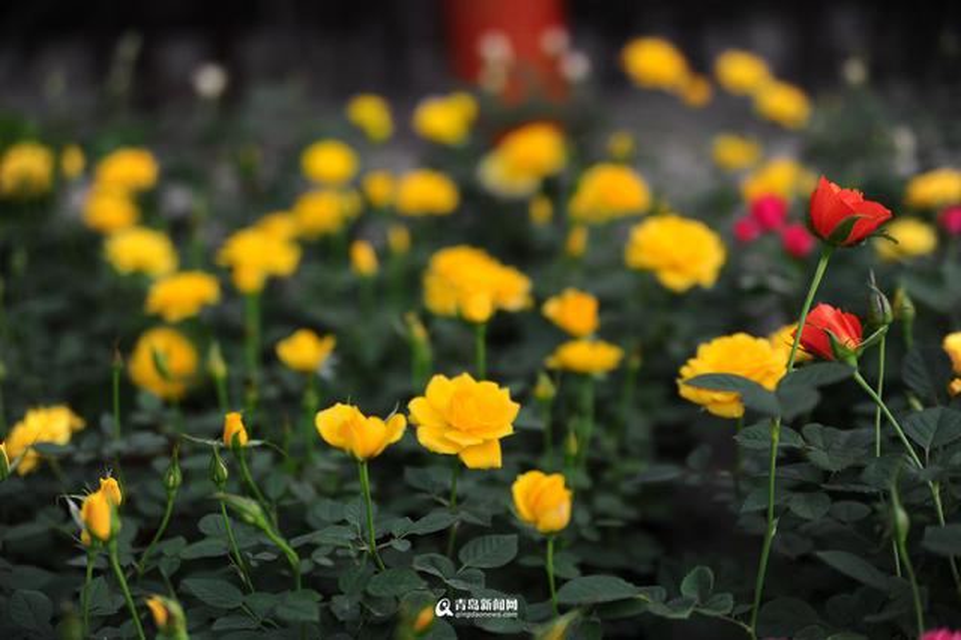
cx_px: 480
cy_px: 320
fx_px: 1868
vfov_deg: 19.4
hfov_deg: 28.9
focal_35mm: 70
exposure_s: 1/500
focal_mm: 70
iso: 200
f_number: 2.8
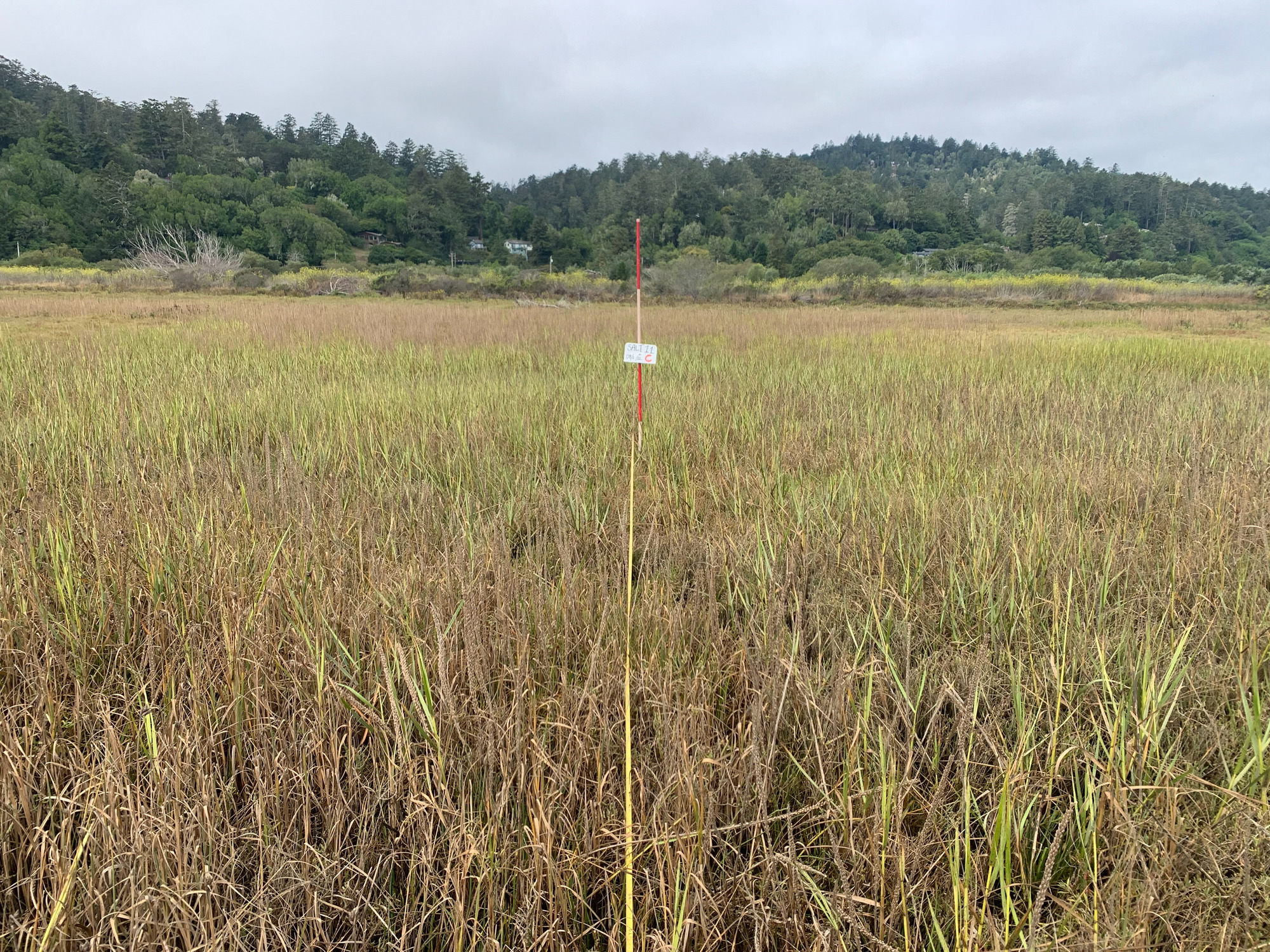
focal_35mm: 26
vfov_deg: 53.1
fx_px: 954
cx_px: 635
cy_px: 476
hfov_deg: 67.3
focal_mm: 4.25
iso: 25
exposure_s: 1/1150
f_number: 1.8
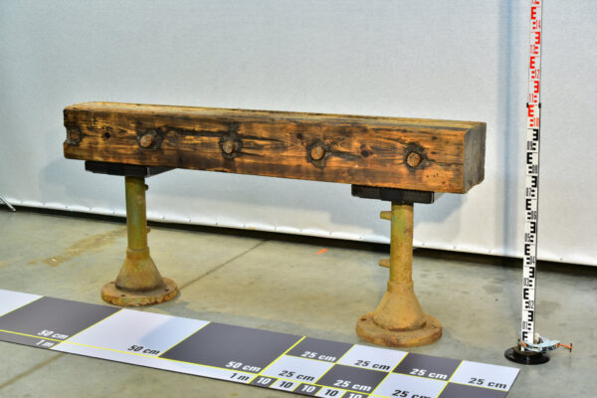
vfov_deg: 23.4
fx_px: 962
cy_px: 199
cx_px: 298
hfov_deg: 34.5
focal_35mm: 58
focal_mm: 58
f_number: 20
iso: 500
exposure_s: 1/5
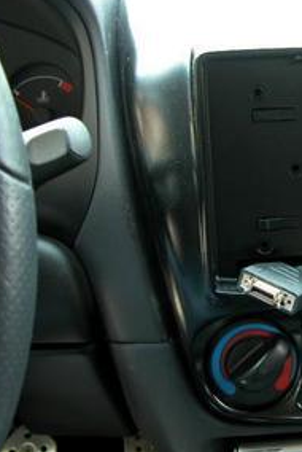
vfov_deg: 28.0
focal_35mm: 72
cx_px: 337
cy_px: 191
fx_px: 904
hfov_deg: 18.2
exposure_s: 1/39.7
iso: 100
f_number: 2.9
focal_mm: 10.7
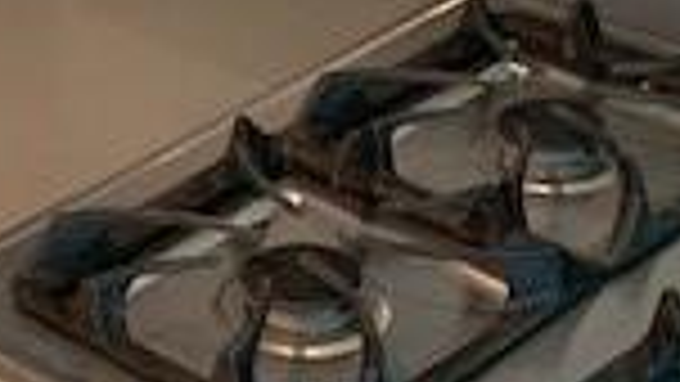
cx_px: 72
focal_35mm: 120
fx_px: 2164
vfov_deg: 10.1
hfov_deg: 17.6
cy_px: 27
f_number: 1.8
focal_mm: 4.25
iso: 320
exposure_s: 1/60
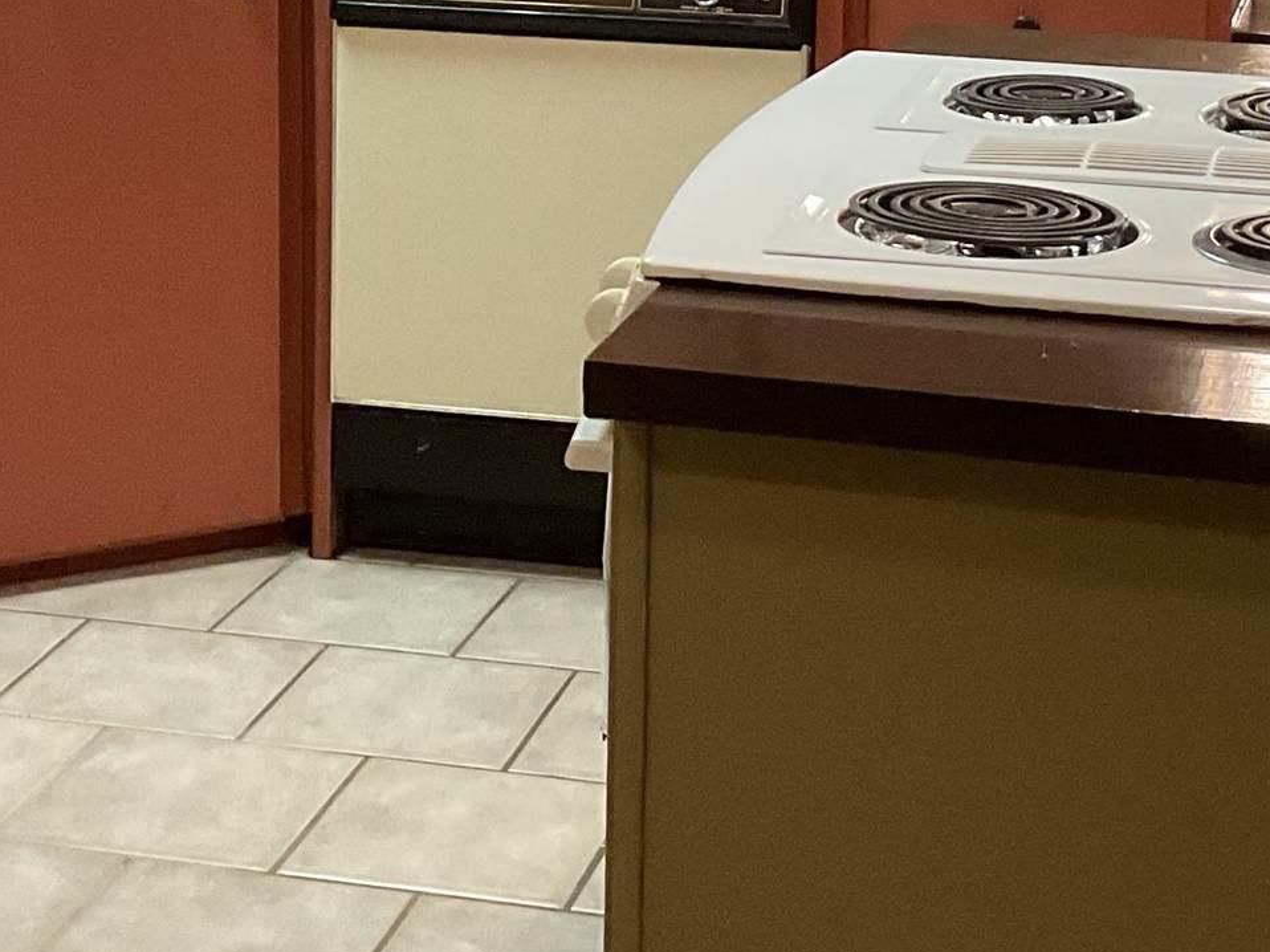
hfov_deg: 21.1
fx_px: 3411
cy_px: 37
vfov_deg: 15.6
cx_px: 571
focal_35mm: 93
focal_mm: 3
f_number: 1.8
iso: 200
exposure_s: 1/60
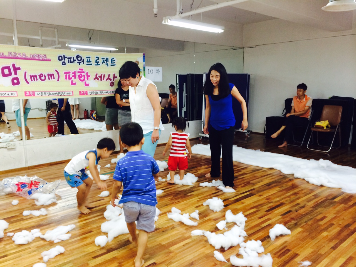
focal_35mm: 30
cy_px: 134
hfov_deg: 60.0
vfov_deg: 46.8
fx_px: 309
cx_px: 178
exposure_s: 1/30
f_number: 2.2
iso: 80
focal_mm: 4.12
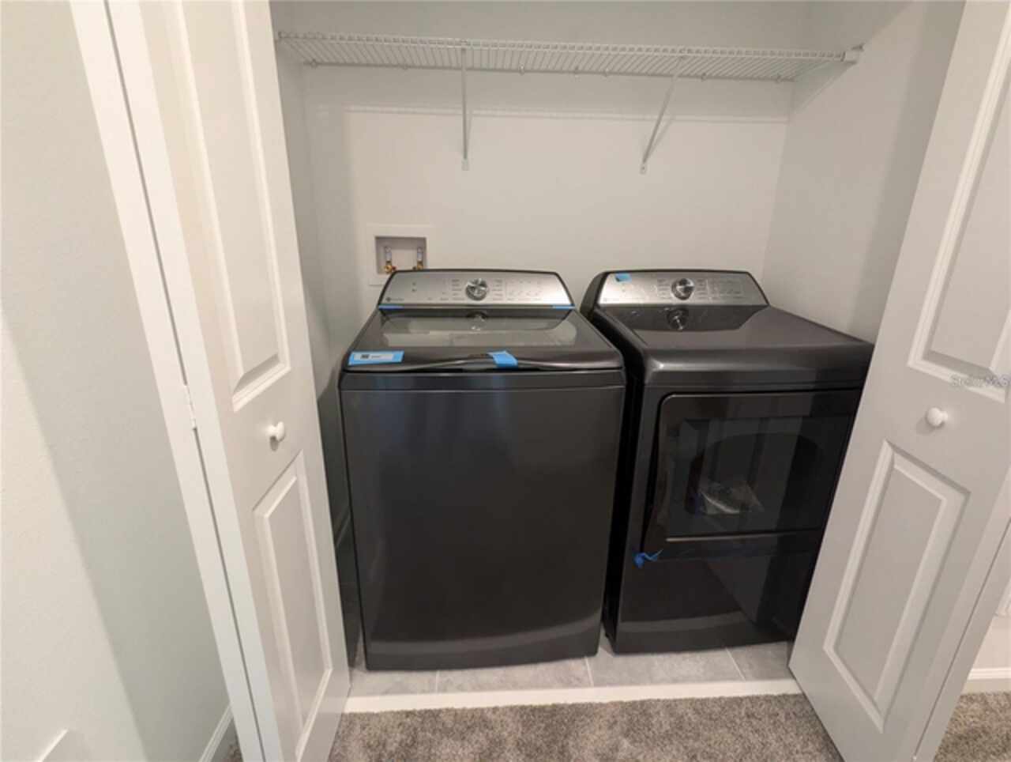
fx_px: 468
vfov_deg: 78.3
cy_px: 381
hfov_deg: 94.4
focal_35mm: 16
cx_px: 506
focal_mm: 2.35
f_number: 2.2
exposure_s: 1/40
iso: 398
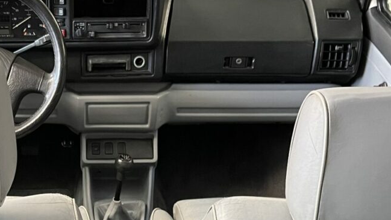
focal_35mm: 67
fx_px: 695
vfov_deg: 16.8
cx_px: 84
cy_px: 295
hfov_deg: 30.7
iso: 320
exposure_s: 1/50
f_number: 1.6
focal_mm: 5.1
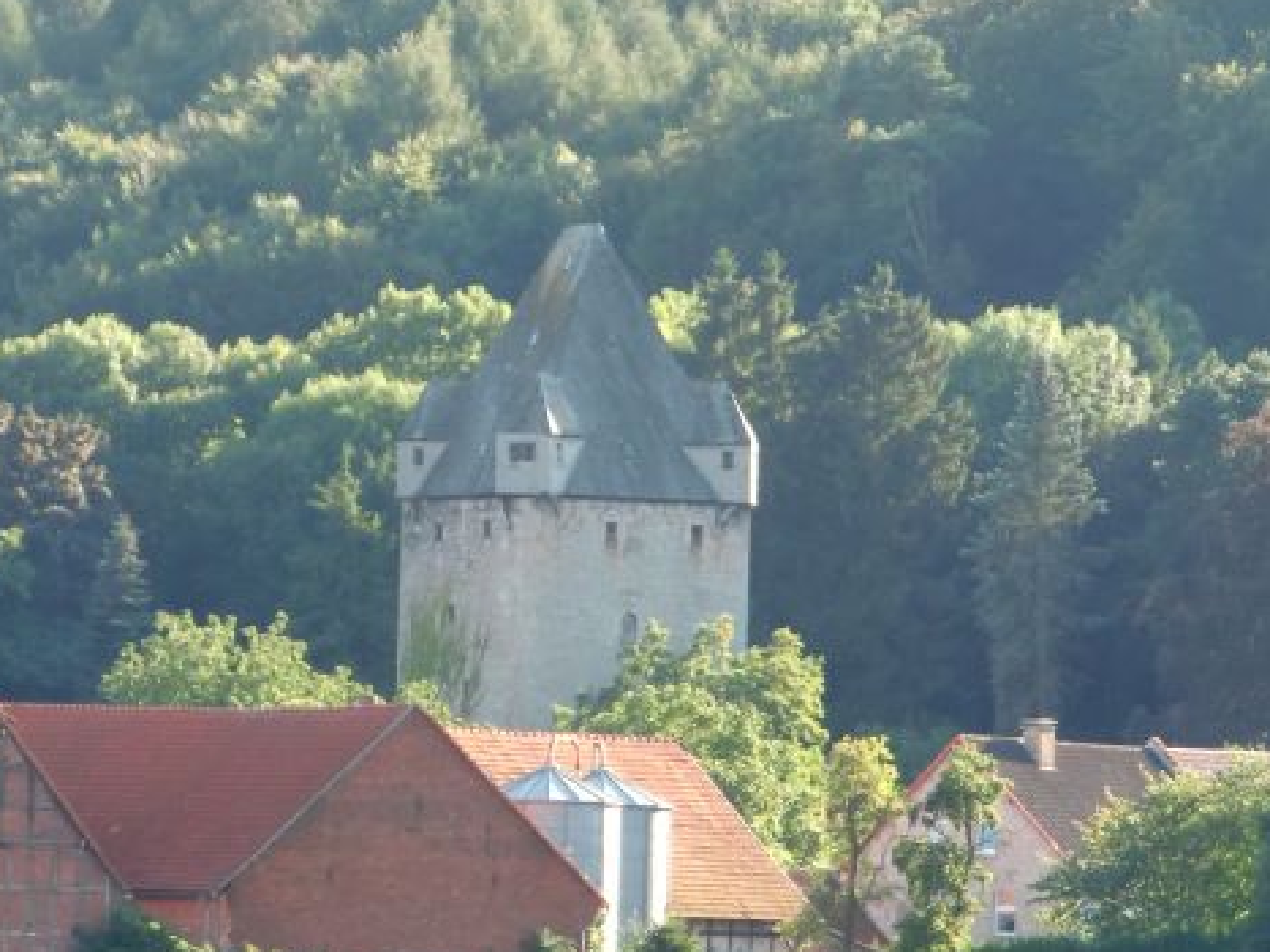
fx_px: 12507
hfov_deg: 5.8
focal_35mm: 341
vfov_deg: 4.4
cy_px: 628
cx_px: 579
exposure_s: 1/200
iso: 160
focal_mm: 35.7
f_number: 5.2
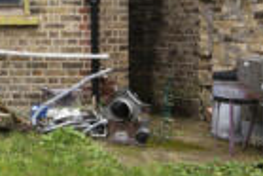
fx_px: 753
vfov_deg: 11.9
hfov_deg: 17.3
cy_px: -173
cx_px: -165
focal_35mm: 103
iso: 400
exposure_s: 1/60
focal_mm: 14
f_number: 8
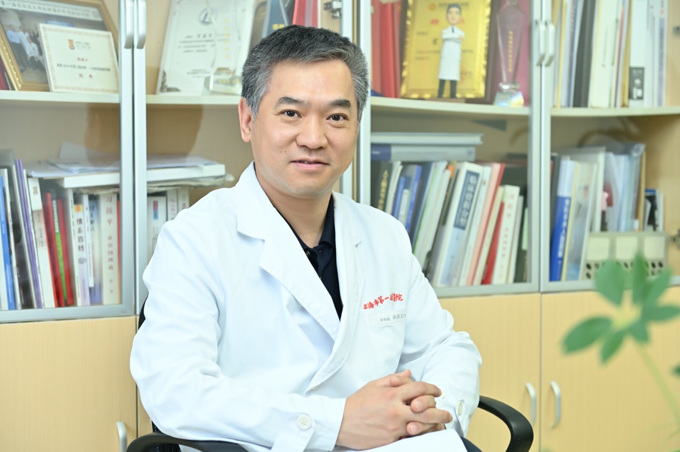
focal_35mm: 62
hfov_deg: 32.4
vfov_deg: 21.9
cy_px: 226
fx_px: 1170
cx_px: 340
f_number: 3.5
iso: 400
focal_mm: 62
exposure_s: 1/40
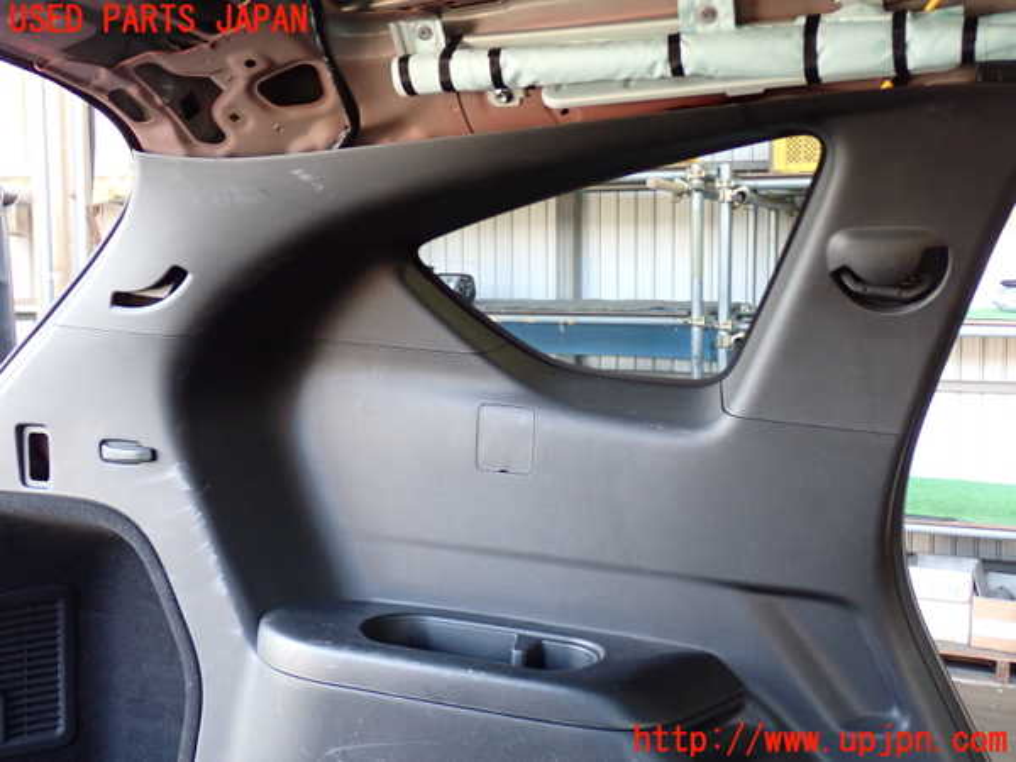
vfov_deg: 32.9
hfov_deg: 42.9
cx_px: 508
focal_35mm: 44
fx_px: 1291
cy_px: 381
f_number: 2.9
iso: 640
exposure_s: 1/40
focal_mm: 7.84
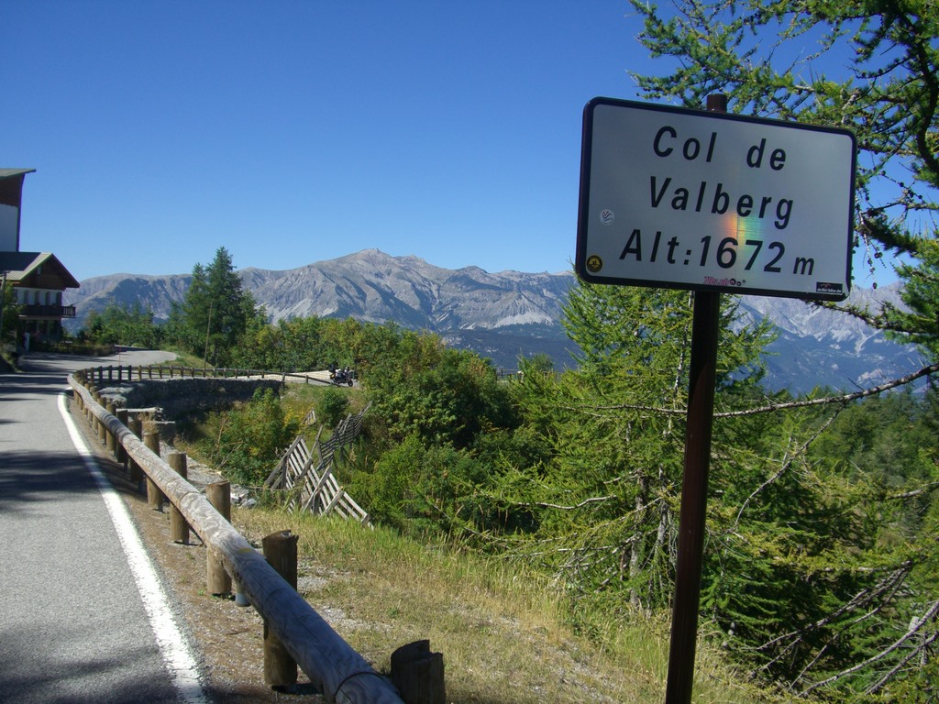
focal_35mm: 38
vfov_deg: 37.7
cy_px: 352
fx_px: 1031
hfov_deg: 49.0
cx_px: 470
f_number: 5.6
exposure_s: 1/250
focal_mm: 7.9
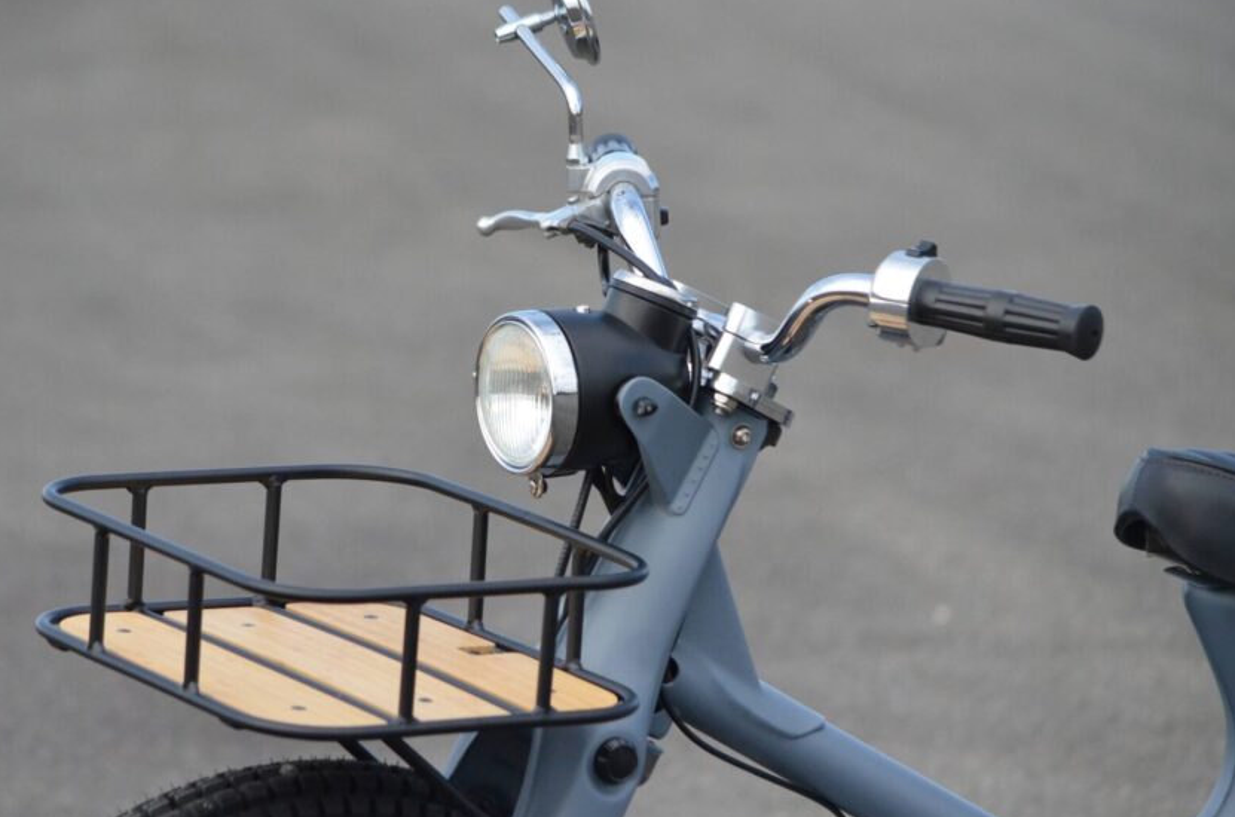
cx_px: 483
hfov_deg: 7.2
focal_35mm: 287
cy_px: 496
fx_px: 9810
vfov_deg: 4.8
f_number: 5
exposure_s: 1/4000
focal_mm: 155
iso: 1800
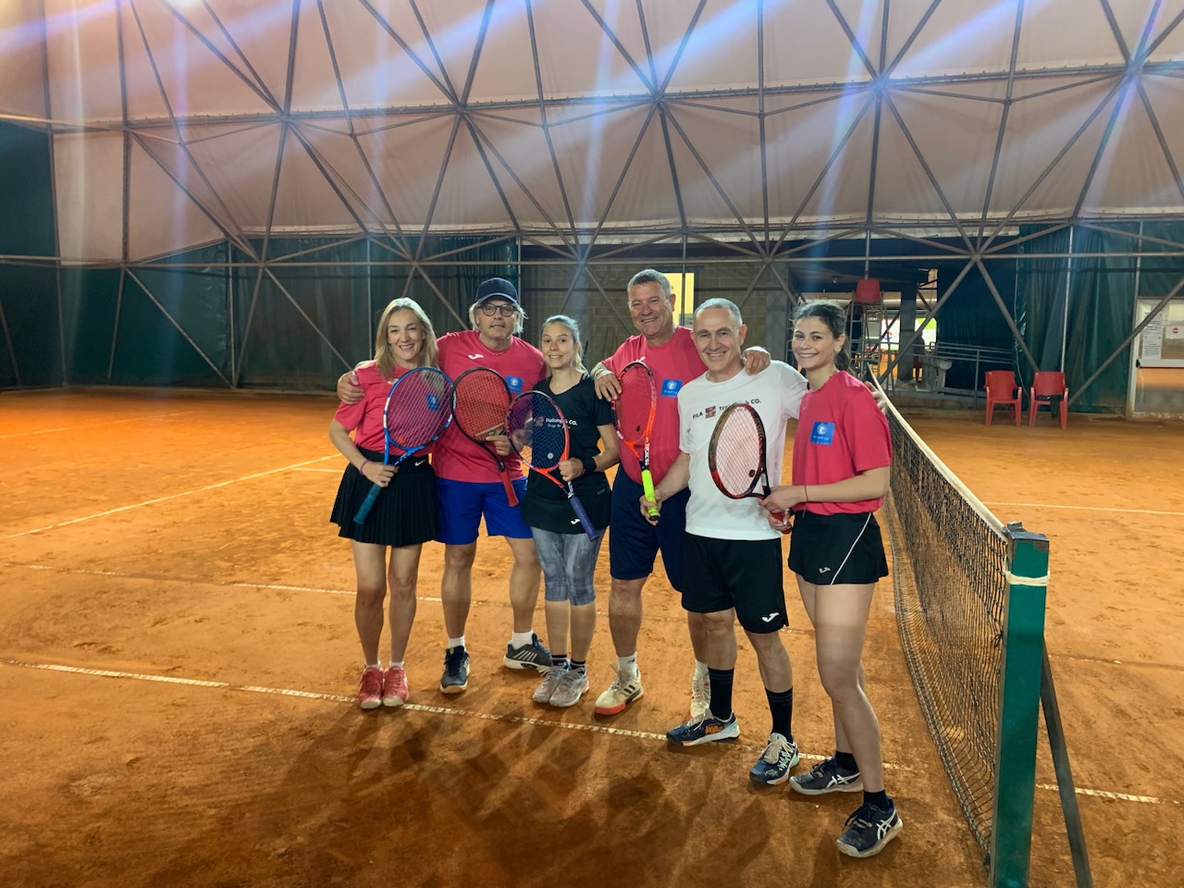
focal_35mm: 26
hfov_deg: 67.3
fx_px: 889
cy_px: 444
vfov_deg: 53.1
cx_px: 592
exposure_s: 1/33
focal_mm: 4.25
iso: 320
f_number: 1.8
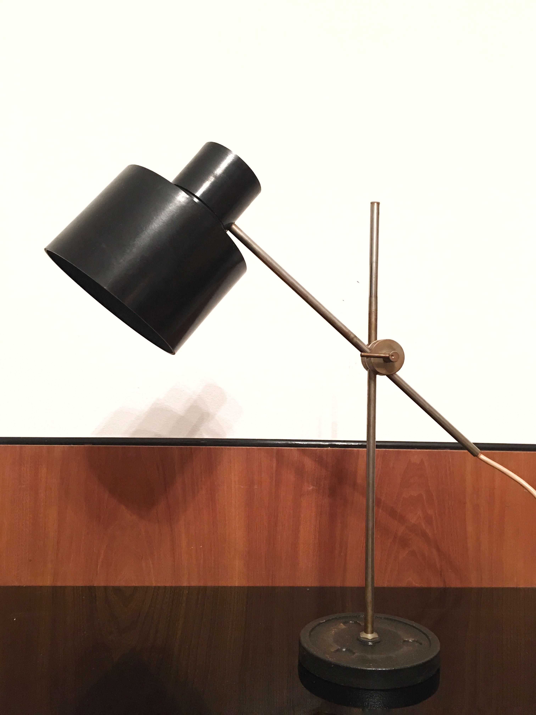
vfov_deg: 61.7
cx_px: 268
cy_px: 358
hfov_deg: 48.2
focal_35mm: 29
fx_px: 599
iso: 80
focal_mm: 4.15
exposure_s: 1/10
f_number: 2.2
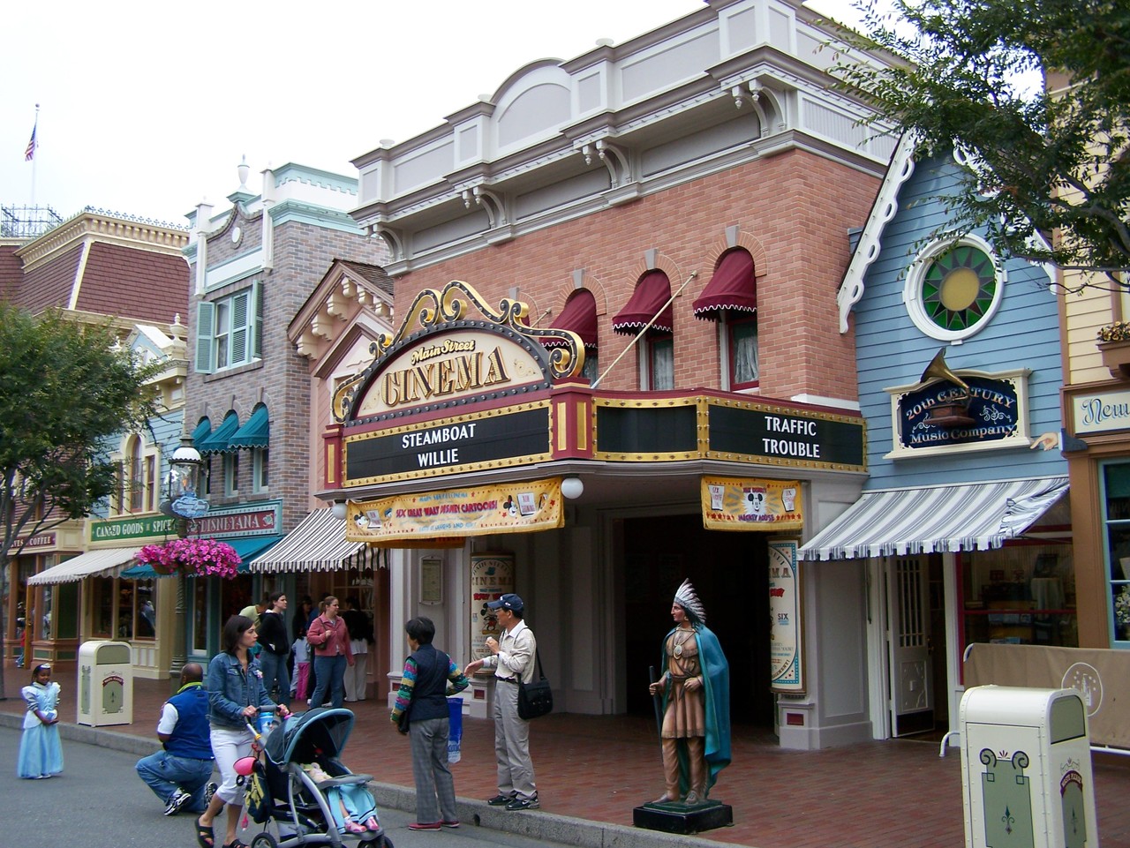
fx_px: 1241
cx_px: 565
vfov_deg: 37.7
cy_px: 424
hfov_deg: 49.0
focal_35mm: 38
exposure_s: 1/200
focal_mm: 6.3
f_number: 2.8
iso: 80
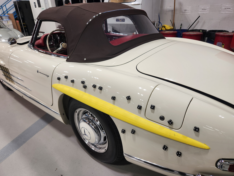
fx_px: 155
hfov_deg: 73.9
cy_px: 88
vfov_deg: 58.9
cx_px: 117
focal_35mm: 23
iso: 64
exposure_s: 1/180
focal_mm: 5.4
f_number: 1.8
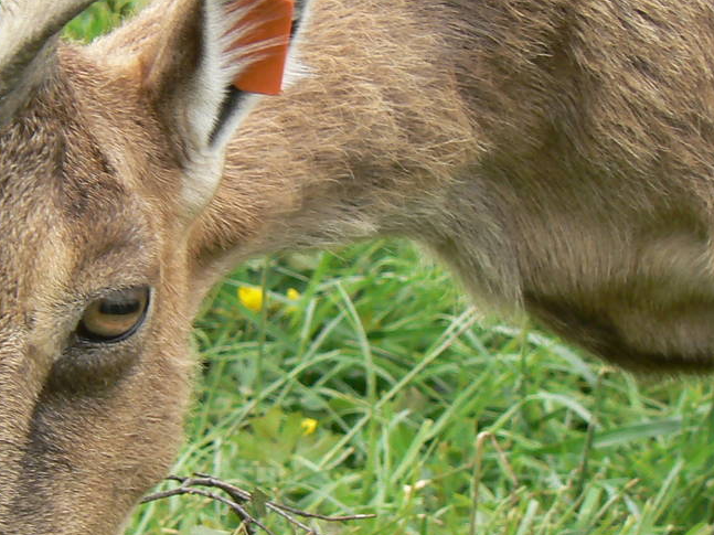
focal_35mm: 710
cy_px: 285
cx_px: 178
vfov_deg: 2.1
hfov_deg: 2.8
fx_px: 14642
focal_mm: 47.8
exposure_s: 1/160
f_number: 5.6
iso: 100
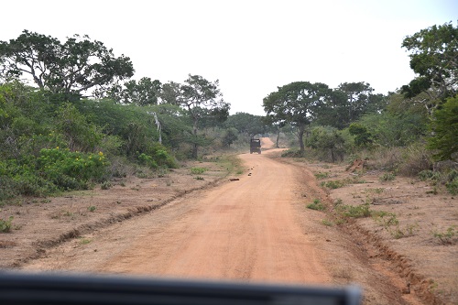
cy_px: 152
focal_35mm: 93
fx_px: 1183
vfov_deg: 14.7
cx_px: 229
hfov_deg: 21.9
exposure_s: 1/125
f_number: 5.6
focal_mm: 62
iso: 220
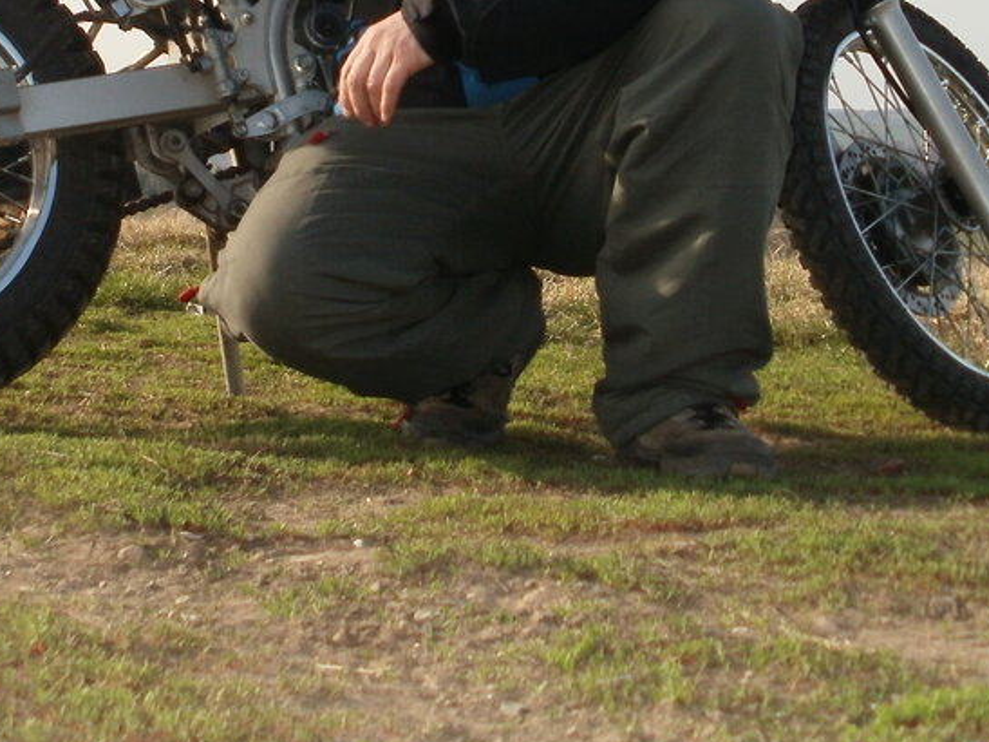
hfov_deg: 24.6
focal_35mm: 79
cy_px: -13
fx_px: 2257
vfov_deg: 18.2
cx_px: 334
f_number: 3.5
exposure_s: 1/800
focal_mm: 6.3
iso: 100
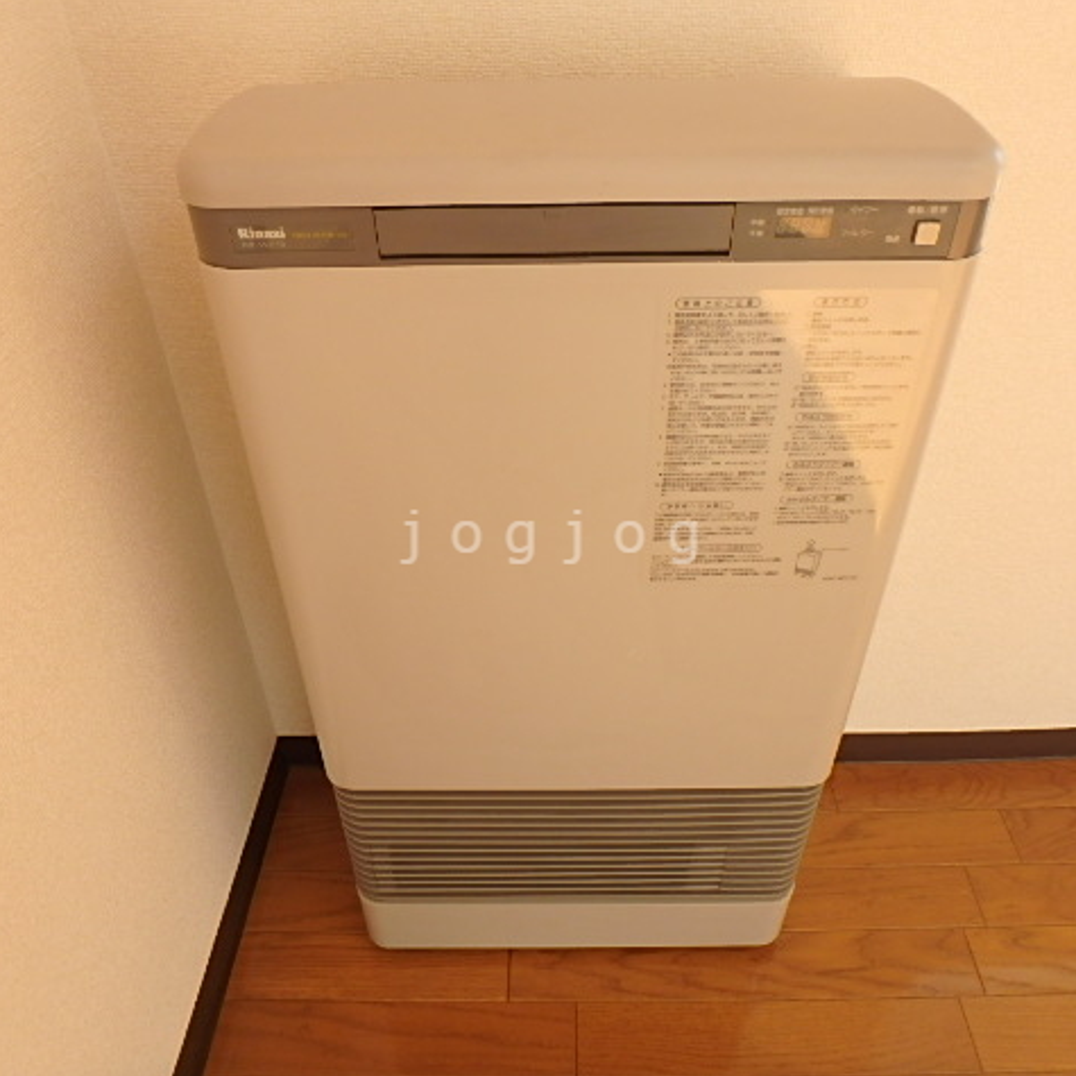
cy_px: 537
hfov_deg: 62.9
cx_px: 555
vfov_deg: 62.9
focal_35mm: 25
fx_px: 879
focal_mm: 3.7
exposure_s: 1/60
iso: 160
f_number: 3.5
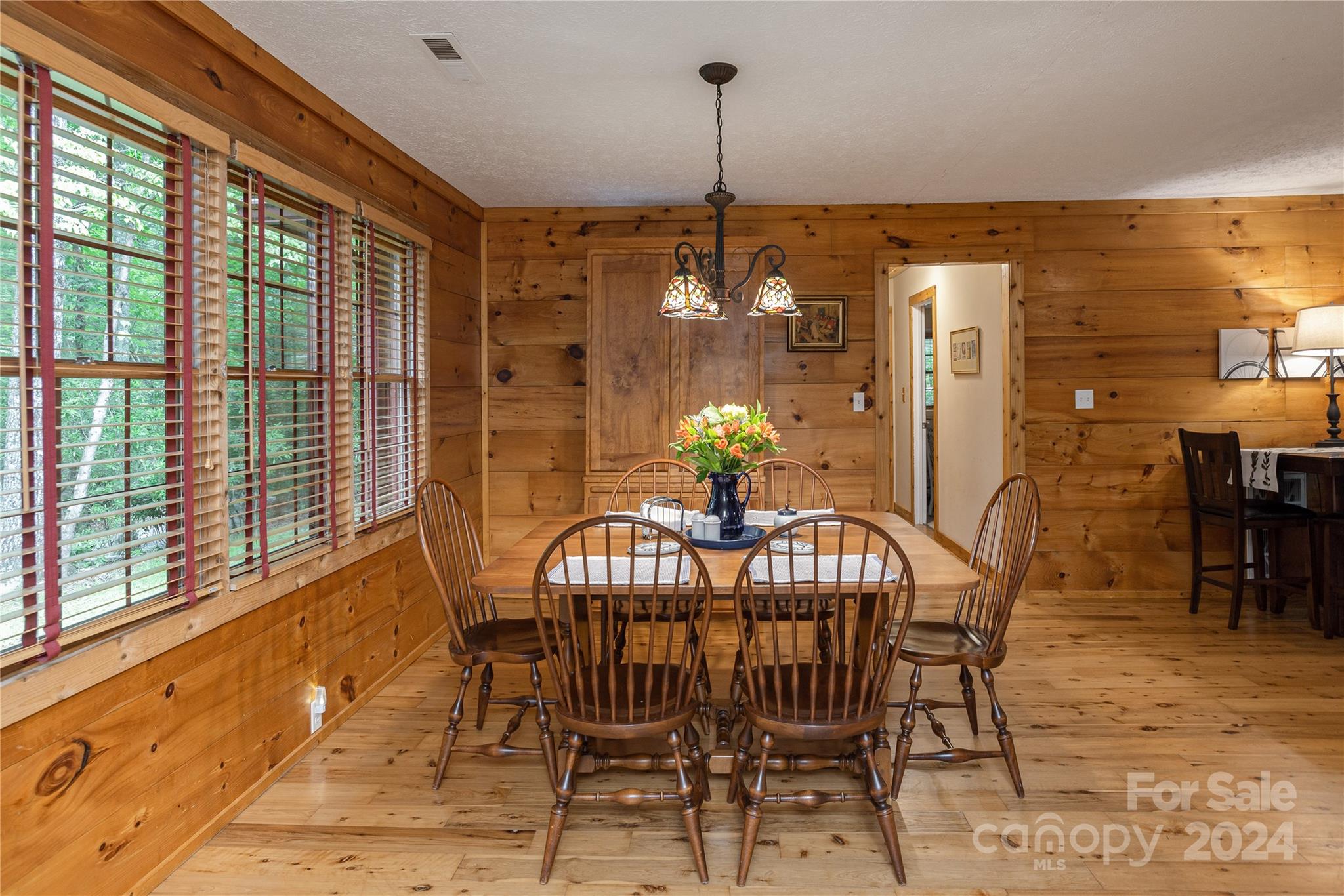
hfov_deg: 86.9
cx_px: 672
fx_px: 709
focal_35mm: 19
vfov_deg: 64.6
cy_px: 448
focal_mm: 19
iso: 320
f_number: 7.1
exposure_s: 1/20
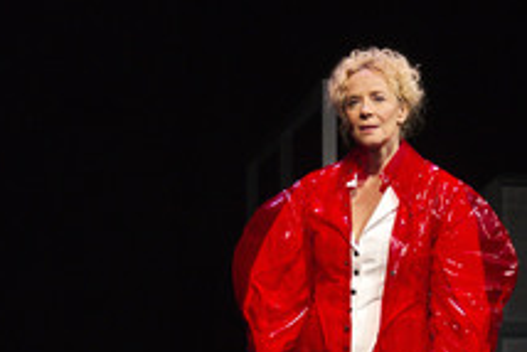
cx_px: 363
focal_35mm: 181
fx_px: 2651
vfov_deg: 7.6
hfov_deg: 11.3
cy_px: 364
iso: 1600
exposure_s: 1/100
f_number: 5
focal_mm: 86
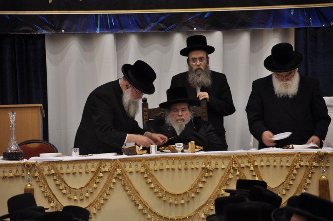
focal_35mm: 285
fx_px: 2633
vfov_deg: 4.8
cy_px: 110
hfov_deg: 7.2
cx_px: 166
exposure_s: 1/30
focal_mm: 190
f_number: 5.6
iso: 400
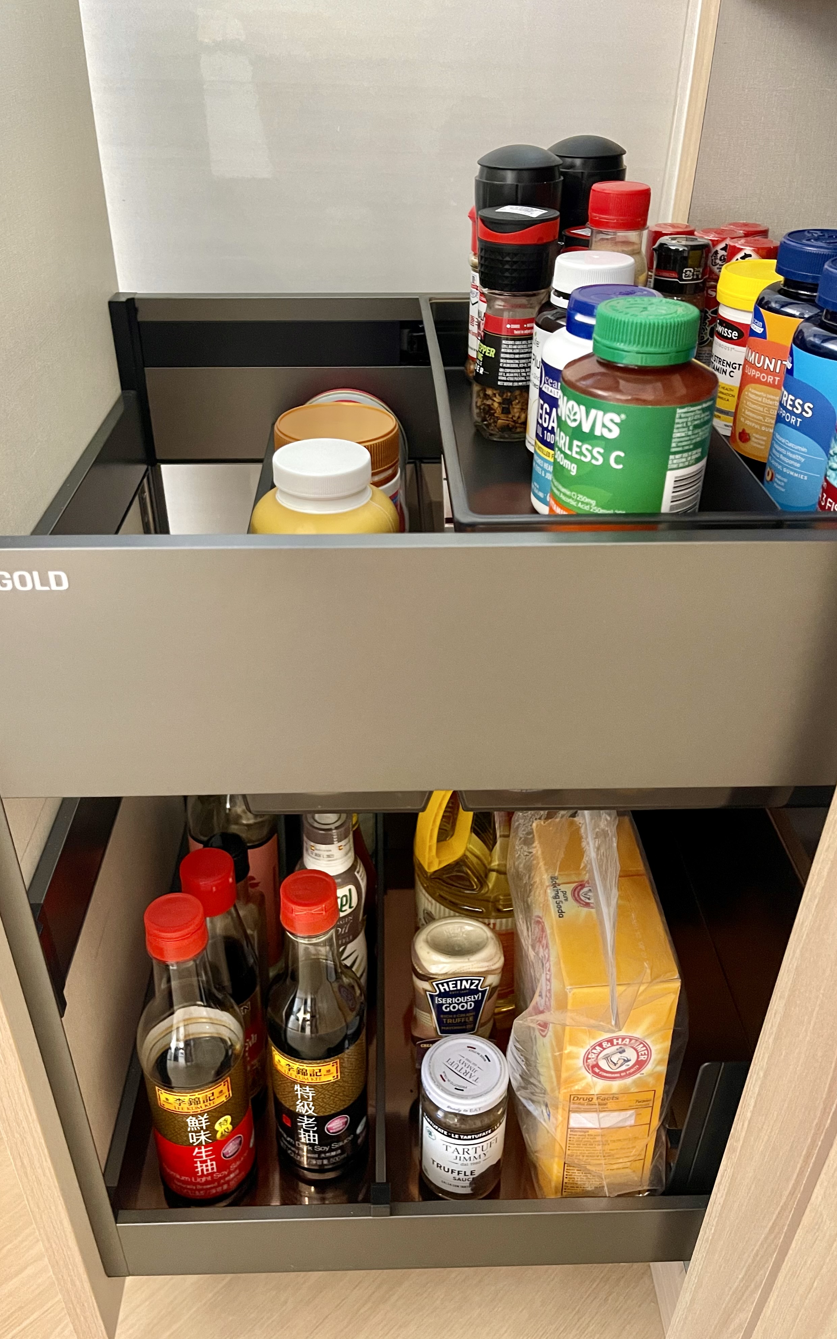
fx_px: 985
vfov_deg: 68.4
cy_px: 670
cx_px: 403
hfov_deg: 46.0
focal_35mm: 27
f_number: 1.6
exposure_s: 1/33
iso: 500
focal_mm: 5.1
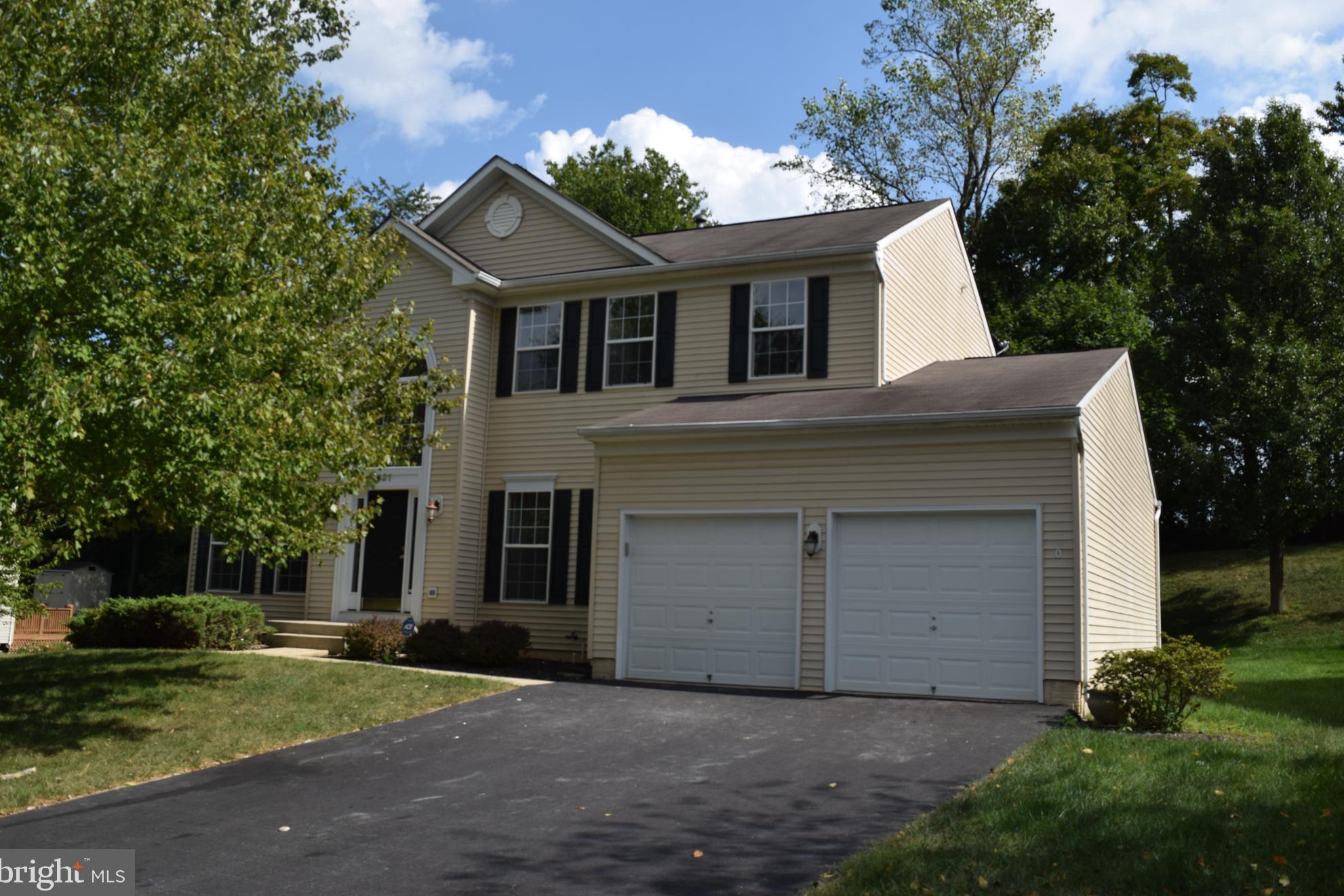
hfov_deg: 60.3
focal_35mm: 31
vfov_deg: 42.3
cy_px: 436
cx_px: 679
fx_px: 1157
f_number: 8
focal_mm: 20
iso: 100
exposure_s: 1/250
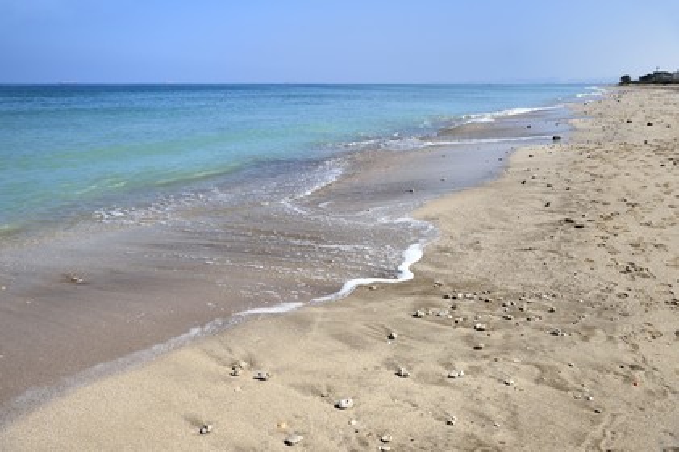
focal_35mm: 31
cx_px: 340
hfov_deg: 60.3
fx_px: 584
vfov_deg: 42.3
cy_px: 226
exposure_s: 1/640
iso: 200
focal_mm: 31
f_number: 9
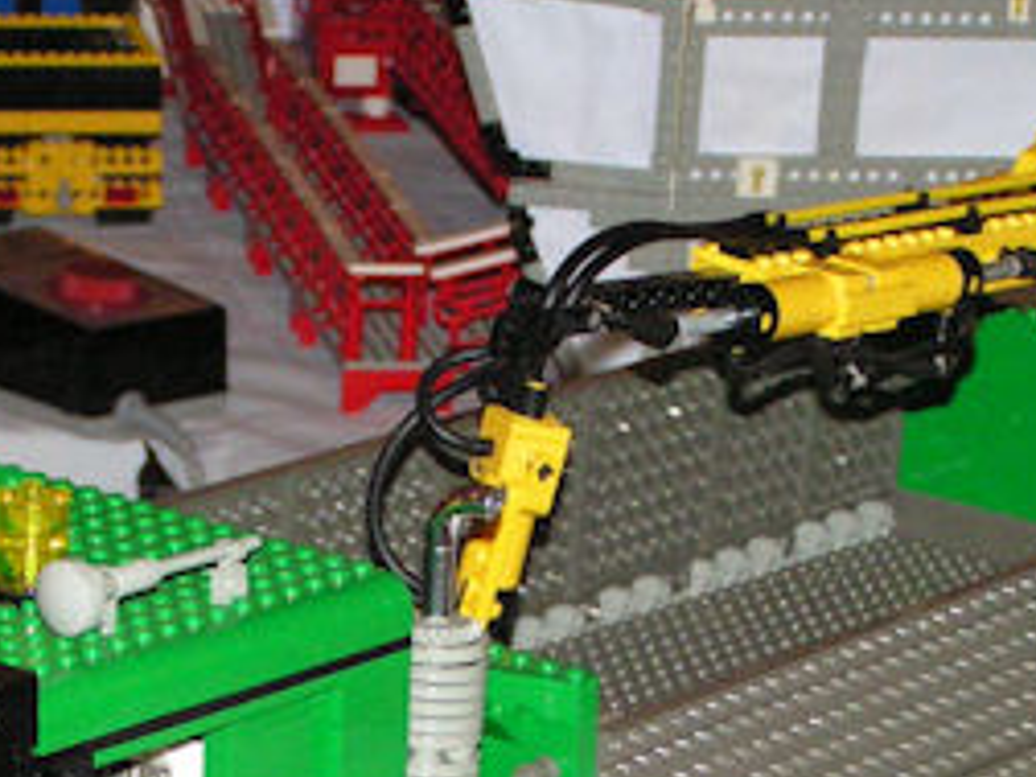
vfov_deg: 7.6
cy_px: 898
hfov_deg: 10.1
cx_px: 489
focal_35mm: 195
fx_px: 5836
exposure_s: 1/80
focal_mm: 12.1
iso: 200
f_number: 3.2
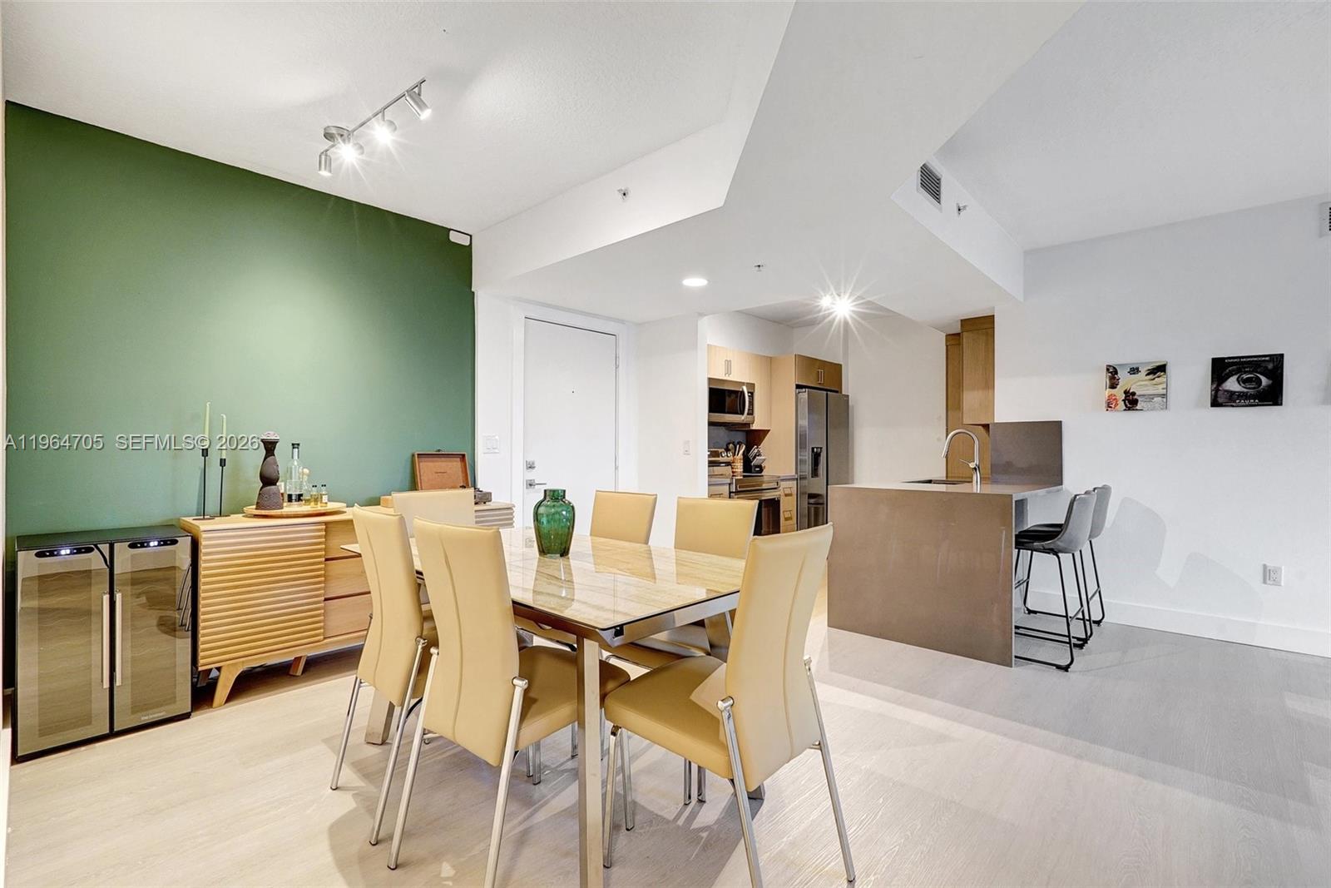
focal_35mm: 16
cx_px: 666
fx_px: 592
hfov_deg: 96.7
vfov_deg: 73.8
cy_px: 444
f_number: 13
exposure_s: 1/1.67
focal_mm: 16
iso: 640
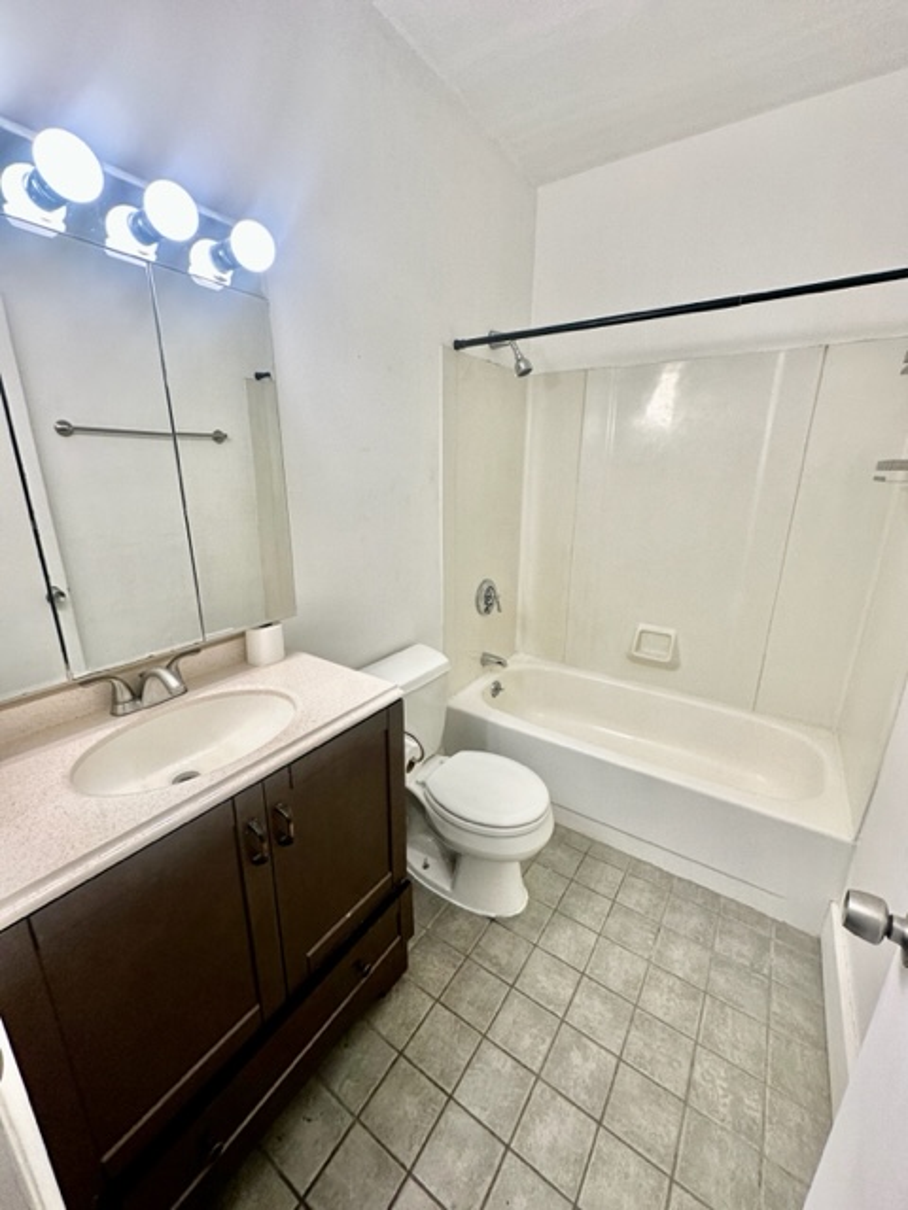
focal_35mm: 14
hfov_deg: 85.7
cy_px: 605
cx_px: 454
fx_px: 490
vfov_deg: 102.1
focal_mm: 2.22
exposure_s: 1/120
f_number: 2.2
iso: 160
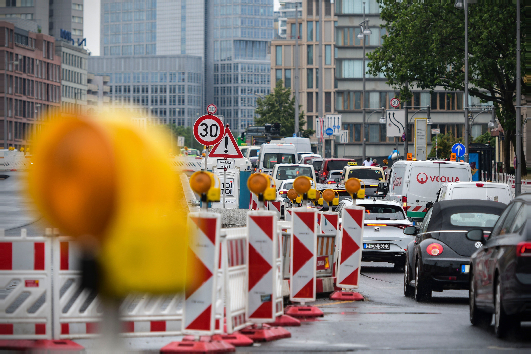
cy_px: 177
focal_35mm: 188
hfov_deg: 11.0
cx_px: 266
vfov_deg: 7.3
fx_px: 2765
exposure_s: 1/500
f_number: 3.2
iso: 160
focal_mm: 125
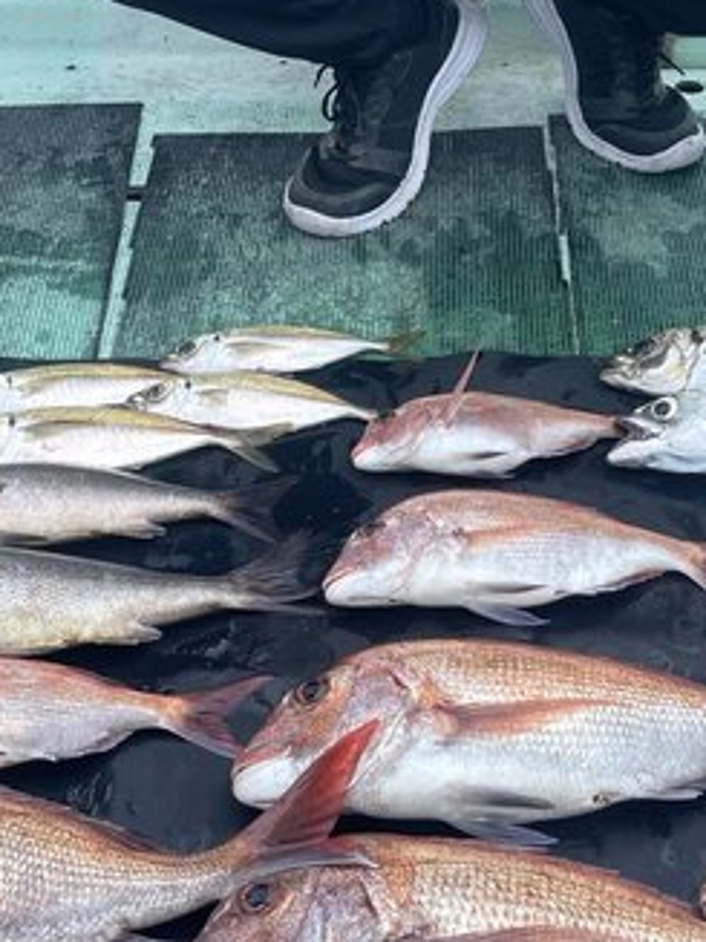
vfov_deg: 26.8
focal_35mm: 68
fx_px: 1850
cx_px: 481
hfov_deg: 21.5
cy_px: -29
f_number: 1.6
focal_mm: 4.2
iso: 32
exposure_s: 1/1531
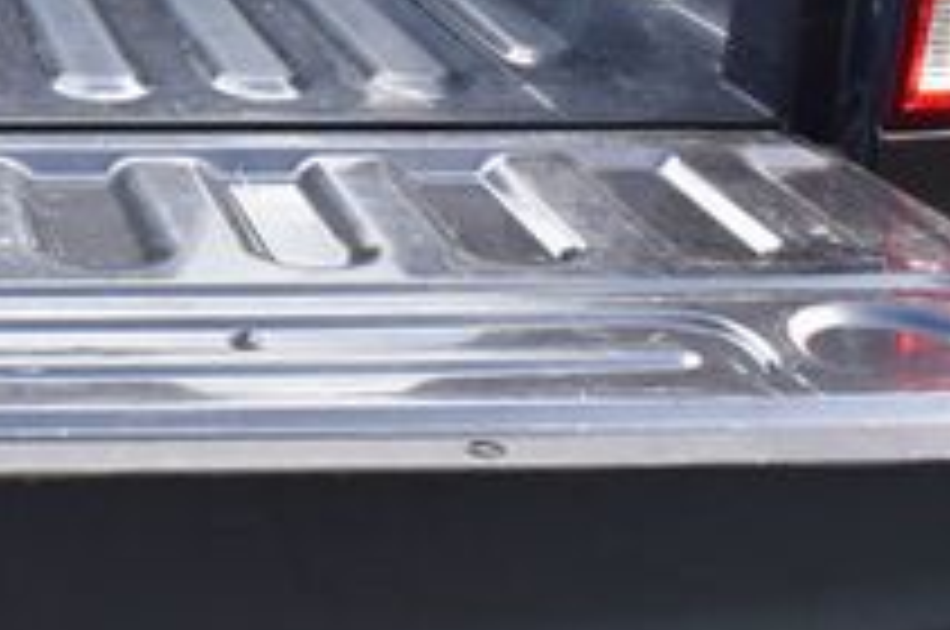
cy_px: -32
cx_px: -257
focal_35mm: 82
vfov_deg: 16.2
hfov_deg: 22.4
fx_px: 2161
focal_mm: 18
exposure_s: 1/125
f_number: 9
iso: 400
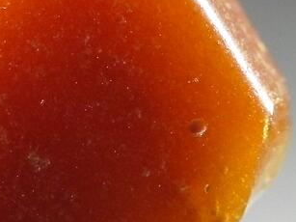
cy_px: 151
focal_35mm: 387
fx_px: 3308
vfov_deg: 3.8
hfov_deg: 5.1
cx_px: 1
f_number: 4
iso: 160
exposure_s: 1/185
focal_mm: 16.9
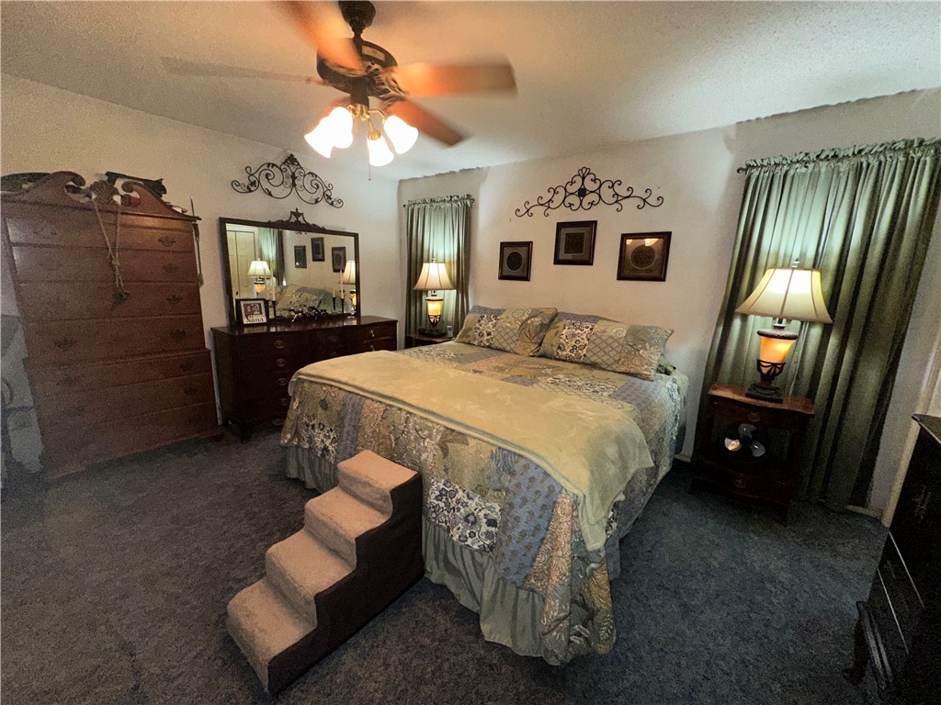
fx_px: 381
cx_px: 470
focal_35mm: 14
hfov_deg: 102.1
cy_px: 352
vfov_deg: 85.7
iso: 200
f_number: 2.2
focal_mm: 2.22
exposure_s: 1/60
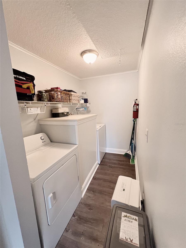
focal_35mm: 13
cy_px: 124
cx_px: 93
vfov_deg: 106.2
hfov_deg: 89.9
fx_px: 93
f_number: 1.8
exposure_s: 1/60
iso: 250
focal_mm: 1.57
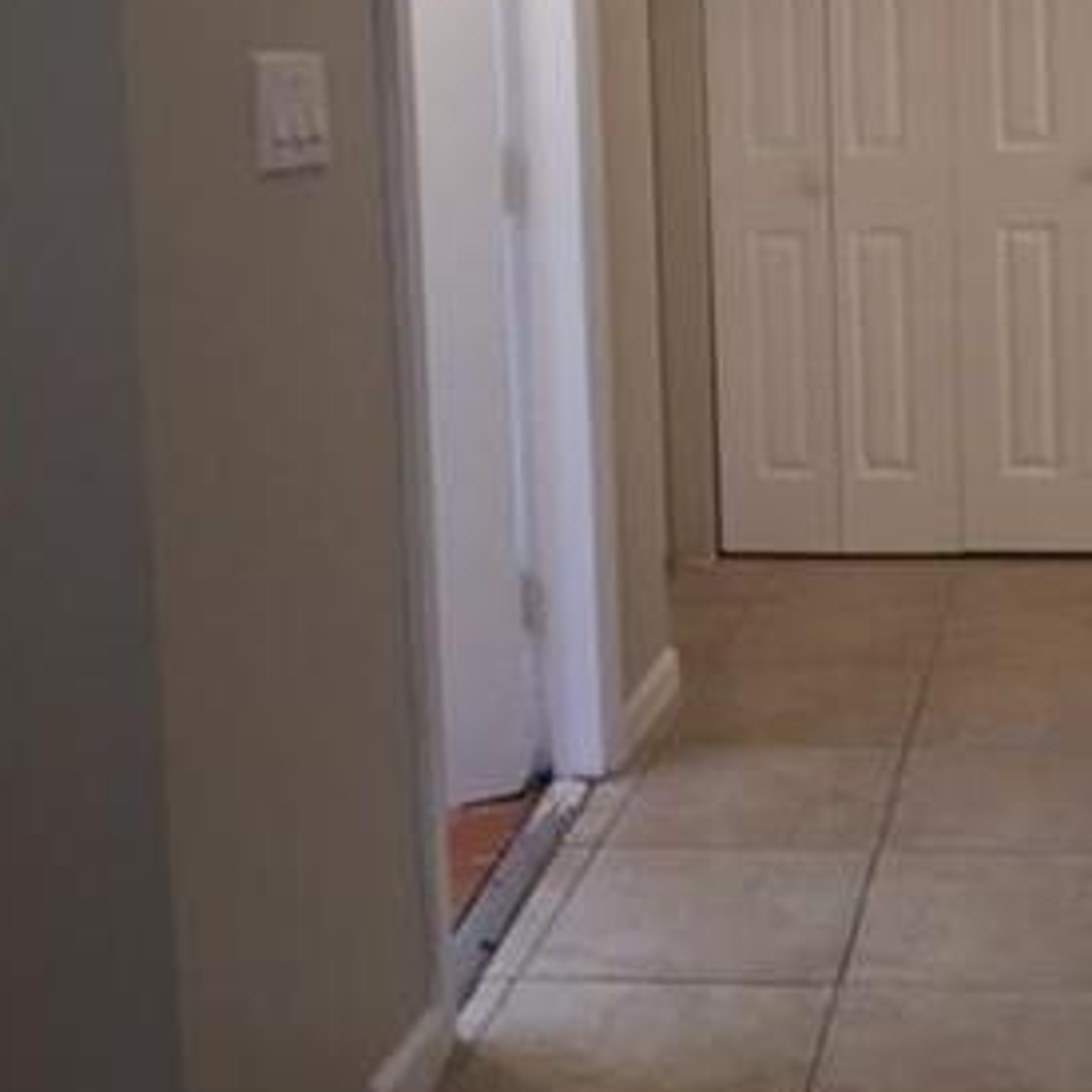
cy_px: 183
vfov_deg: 29.7
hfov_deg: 29.8
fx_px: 1999
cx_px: 874
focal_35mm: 56
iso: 80
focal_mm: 4.15
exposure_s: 1/30
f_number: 2.2
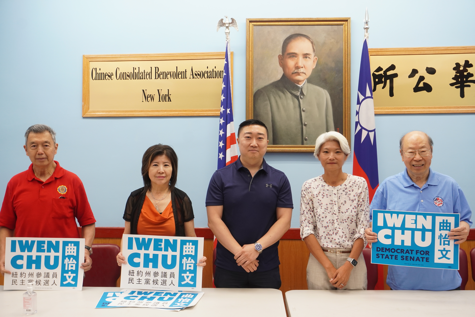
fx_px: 475
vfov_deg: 36.9
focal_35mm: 36
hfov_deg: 53.1
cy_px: 158
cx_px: 238
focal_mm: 24
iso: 500
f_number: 7.1
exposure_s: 1/20
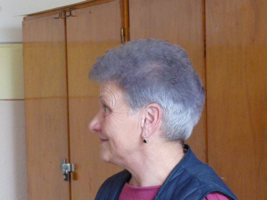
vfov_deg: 10.4
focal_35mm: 143
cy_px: 100
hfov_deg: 13.8
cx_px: 134
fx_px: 1103
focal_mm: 14.4
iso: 400
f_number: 3.4
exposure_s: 1/30
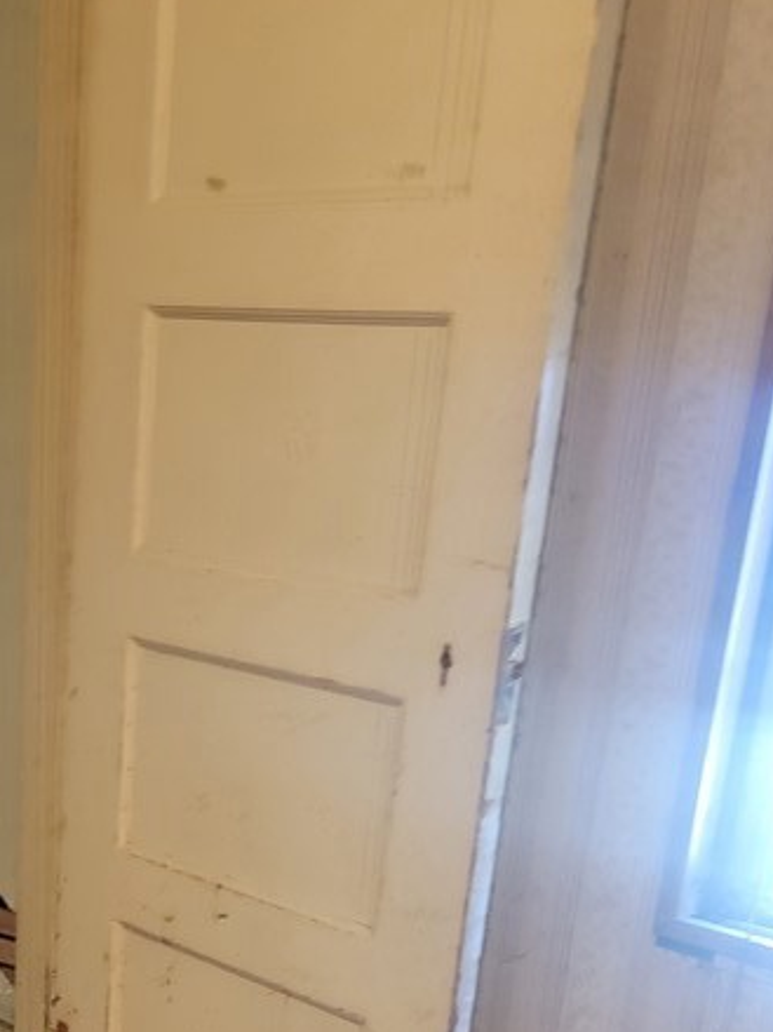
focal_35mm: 56
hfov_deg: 24.6
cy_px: 950
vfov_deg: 32.5
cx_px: -42
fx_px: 1668
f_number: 1.8
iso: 400
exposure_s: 1/40
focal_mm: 6.7
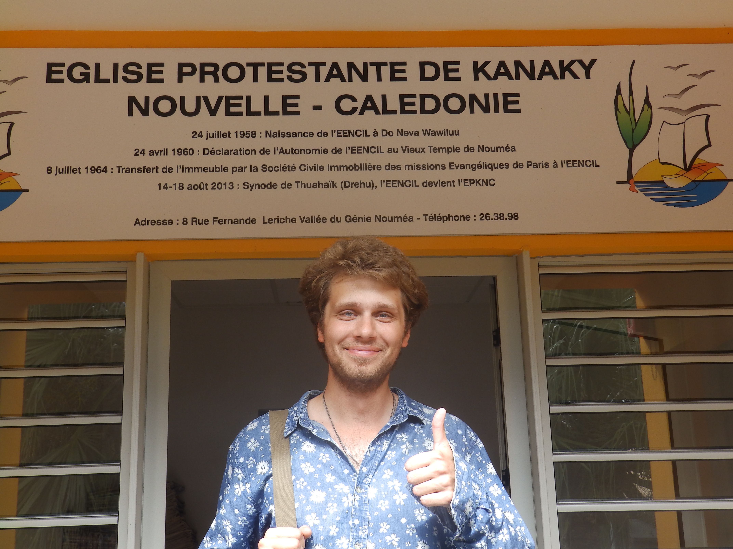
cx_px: 366
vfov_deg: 31.5
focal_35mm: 46
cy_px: 274
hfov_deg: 41.2
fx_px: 974
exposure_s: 1/100
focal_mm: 8.2
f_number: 4.5
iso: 80
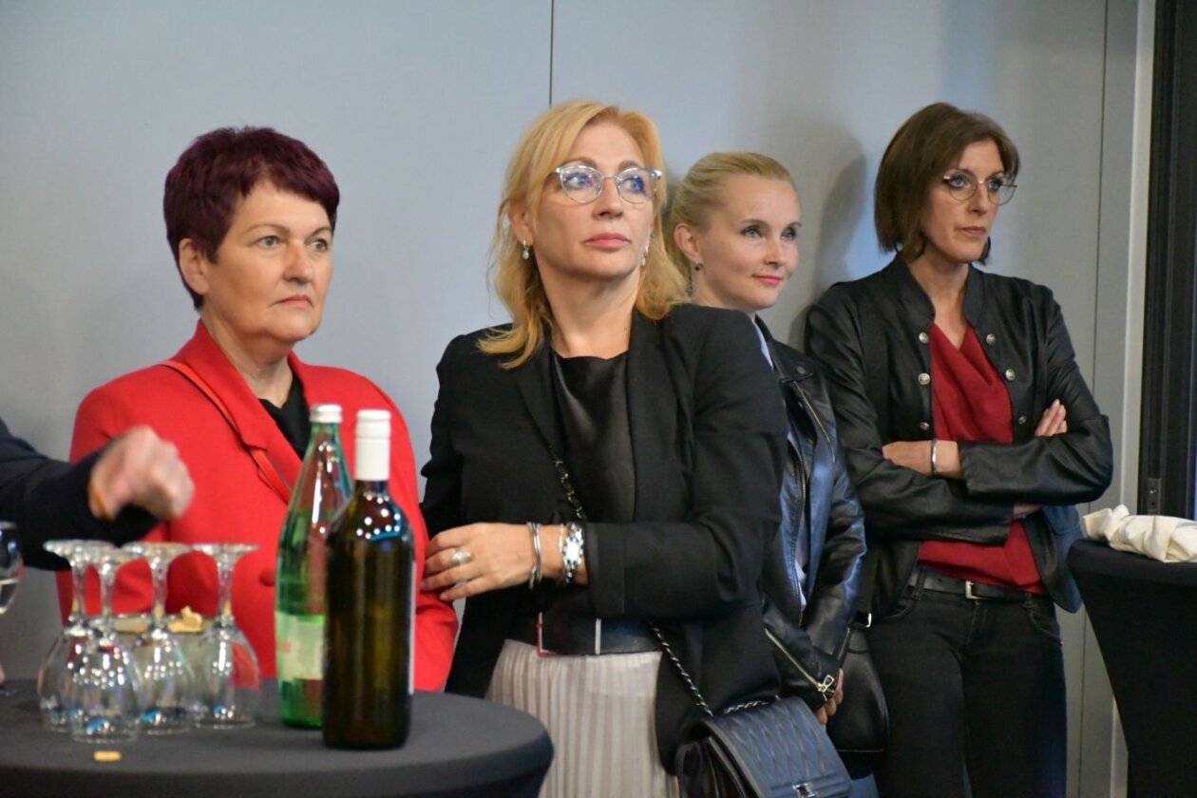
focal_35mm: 112
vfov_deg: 12.2
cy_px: 399
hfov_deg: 18.3
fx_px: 3724
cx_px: 598
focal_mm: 75
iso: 12800
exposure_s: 1/60
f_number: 5
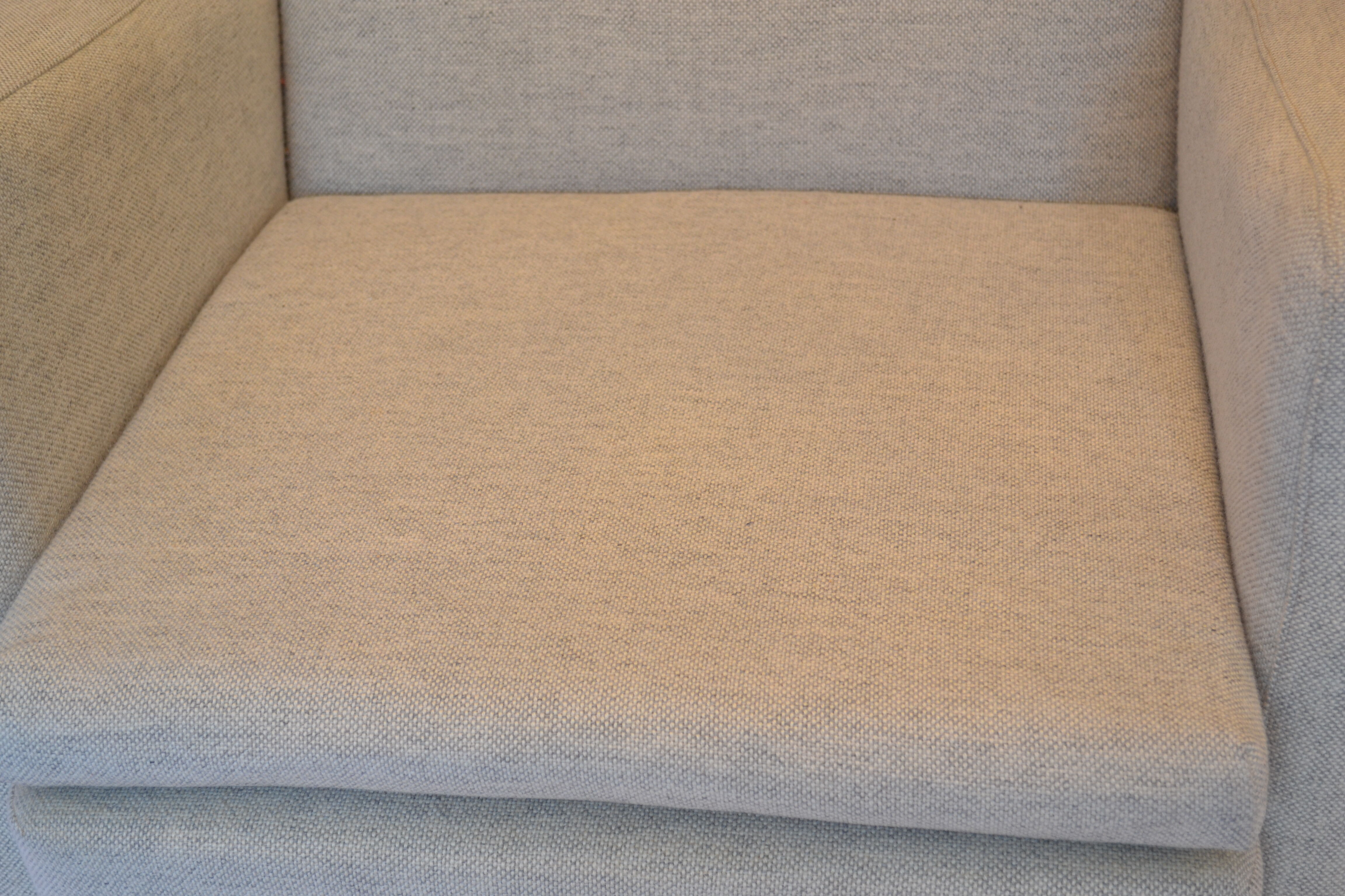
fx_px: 1961
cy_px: 448
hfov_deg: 37.9
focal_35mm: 52
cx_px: 672
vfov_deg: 25.8
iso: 500
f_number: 5
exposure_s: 1/15
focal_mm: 35
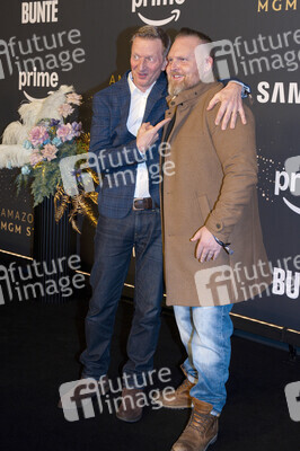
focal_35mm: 50
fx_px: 626
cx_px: 150
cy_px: 226
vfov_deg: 39.6
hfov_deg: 26.9
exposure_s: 1/250
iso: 800
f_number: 5.6
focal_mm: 50
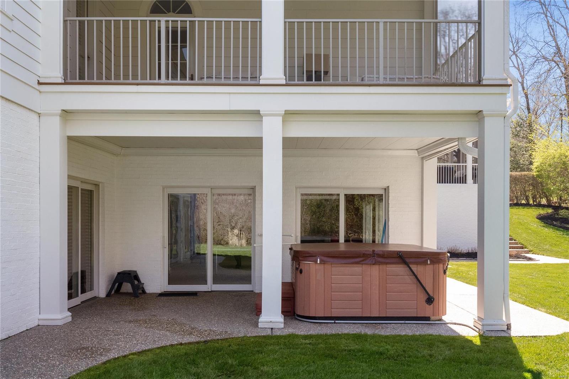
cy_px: 190
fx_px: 506
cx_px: 284
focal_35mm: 32
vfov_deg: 41.1
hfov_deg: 58.7
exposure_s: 1/25
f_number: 10
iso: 400
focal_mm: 16
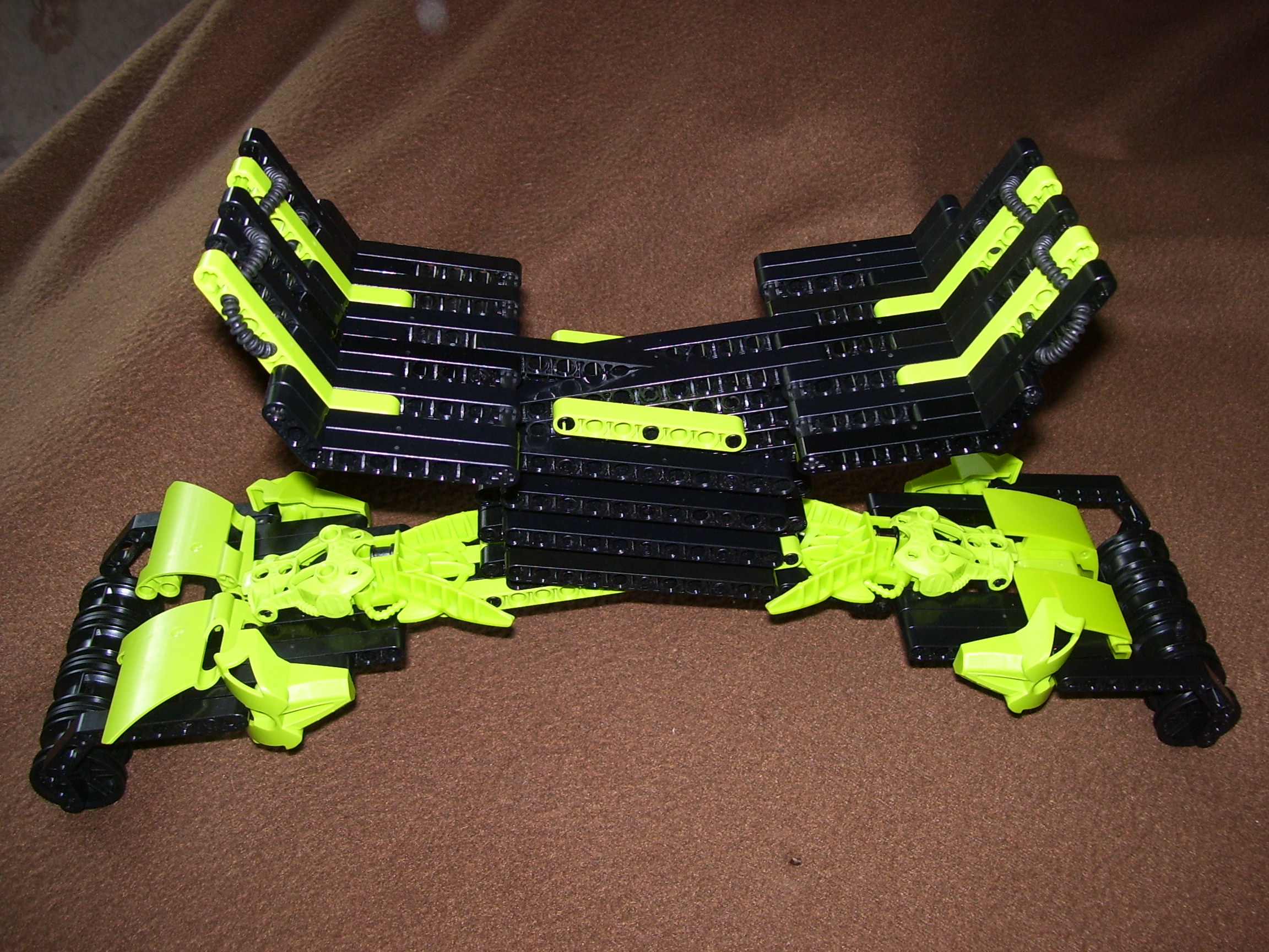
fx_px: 1320
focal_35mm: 36
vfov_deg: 39.7
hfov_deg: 51.4
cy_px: 476
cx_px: 634
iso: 80
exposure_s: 1/60
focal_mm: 6
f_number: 2.7
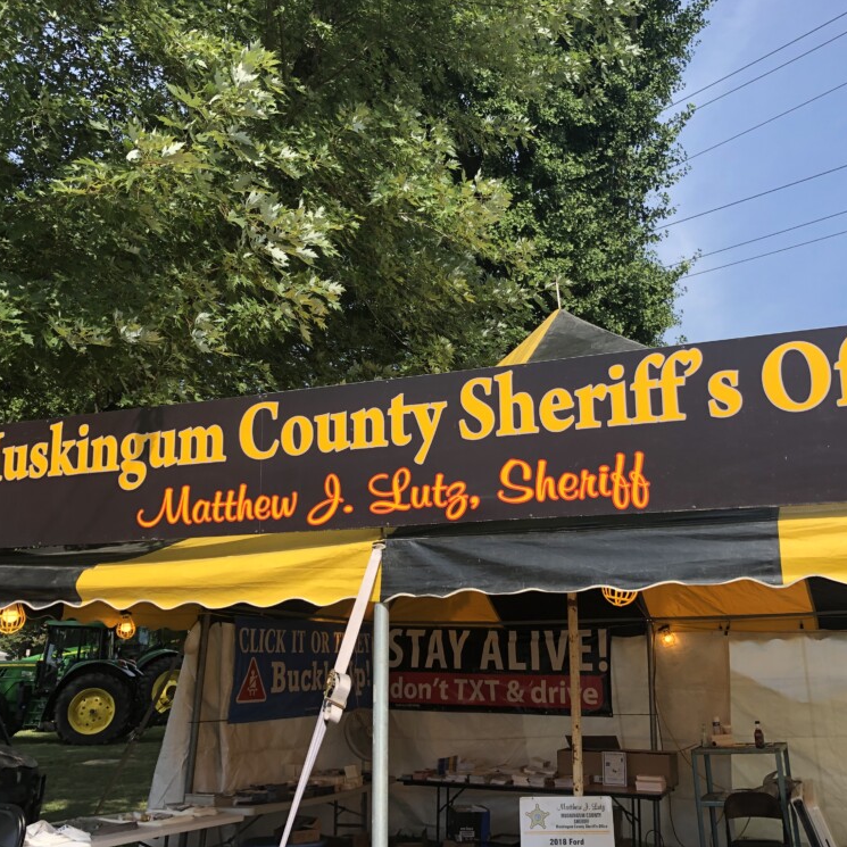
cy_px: 412
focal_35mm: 34
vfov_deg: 48.4
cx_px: 485
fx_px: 941
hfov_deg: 48.3
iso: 20
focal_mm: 3.99
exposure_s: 1/1116
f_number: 1.8
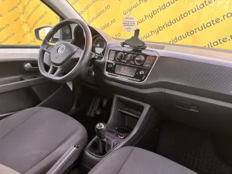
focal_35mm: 26
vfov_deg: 53.1
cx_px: 116
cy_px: 87
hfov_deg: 67.3
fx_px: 174
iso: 160
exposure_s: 1/60
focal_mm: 5.96
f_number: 1.6
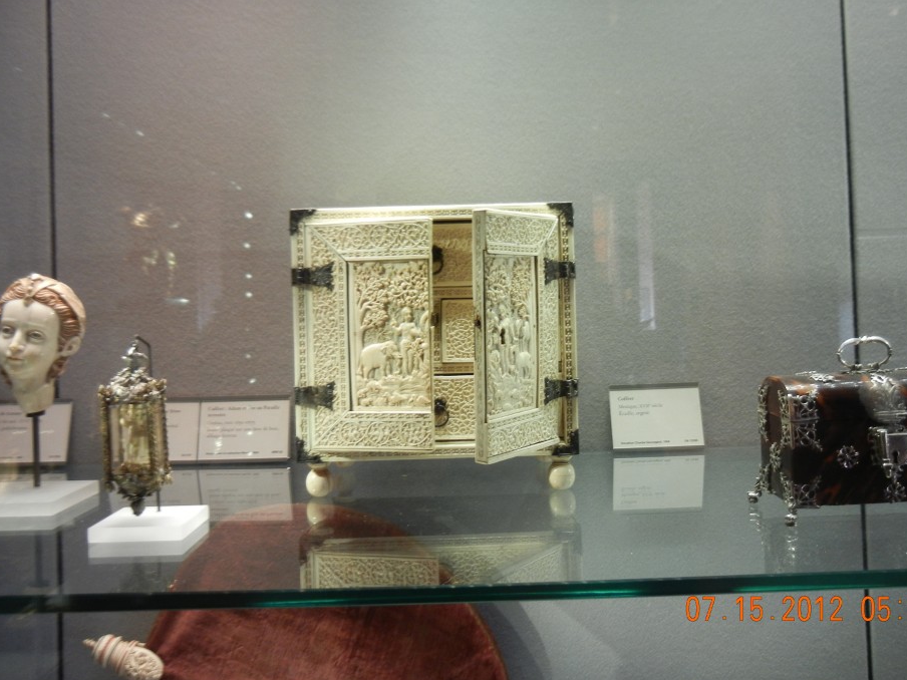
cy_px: 304
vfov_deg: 41.7
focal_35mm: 34
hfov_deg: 53.9
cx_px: 488
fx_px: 891
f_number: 3.5
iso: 200
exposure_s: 1/4.7
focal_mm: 5.4
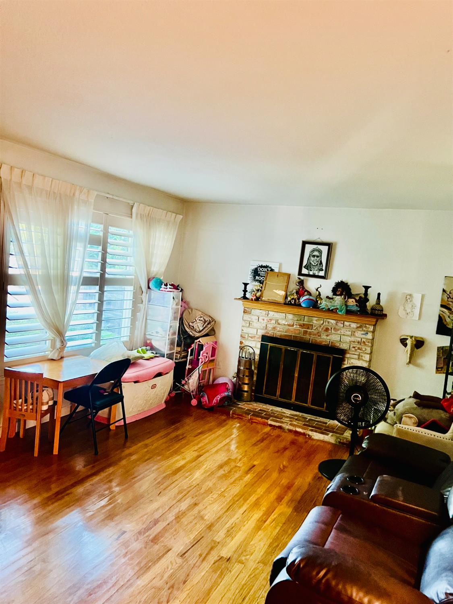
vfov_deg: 67.3
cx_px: 226
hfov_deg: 53.1
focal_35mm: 26
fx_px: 454
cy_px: 302
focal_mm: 5.7
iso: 640
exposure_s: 1/40
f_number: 1.5
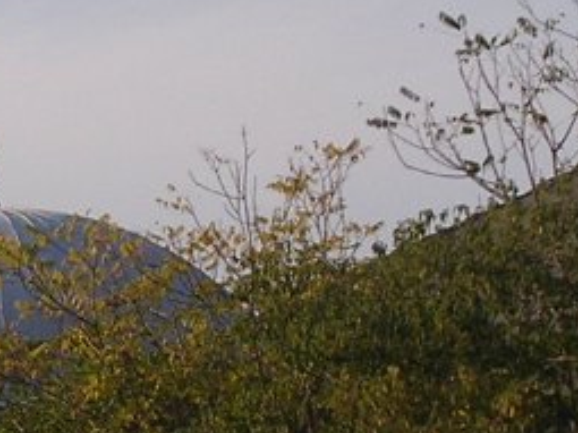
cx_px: -177
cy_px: 236
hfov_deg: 5.2
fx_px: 6359
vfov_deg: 3.9
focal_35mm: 381
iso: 100
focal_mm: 14.5
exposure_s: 1/381
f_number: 4.4
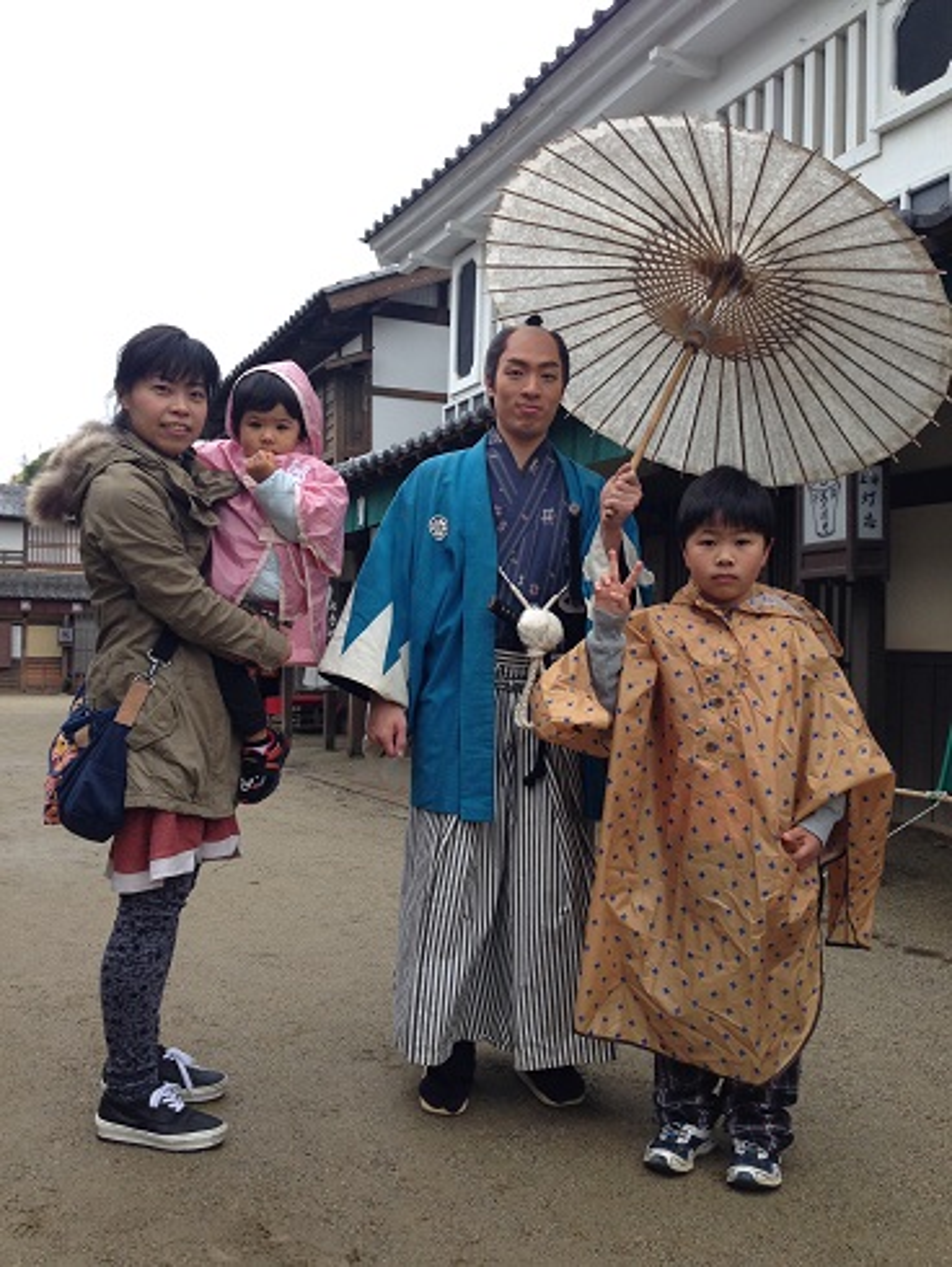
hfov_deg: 43.0
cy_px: 634
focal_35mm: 33
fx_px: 1209
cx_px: 476
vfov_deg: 55.3
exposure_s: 1/206
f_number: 2.4
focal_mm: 4.12
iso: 50
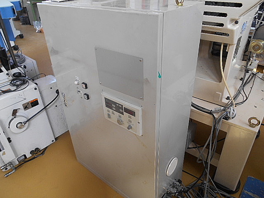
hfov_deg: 67.3
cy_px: 99
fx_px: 198
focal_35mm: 26
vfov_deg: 53.1
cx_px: 132
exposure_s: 1/30
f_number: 3.4
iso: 110
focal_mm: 4.7
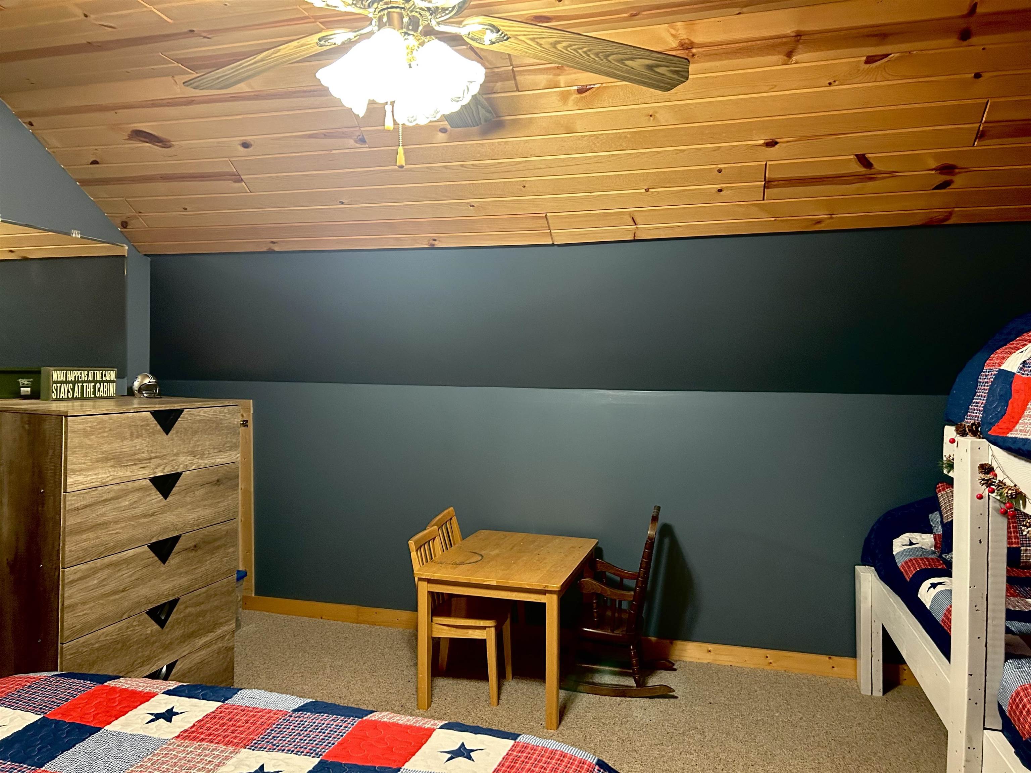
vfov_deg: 53.1
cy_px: 386
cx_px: 516
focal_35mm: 26
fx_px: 774
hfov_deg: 67.3
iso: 400
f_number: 1.5
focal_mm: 5.7
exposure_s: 1/40
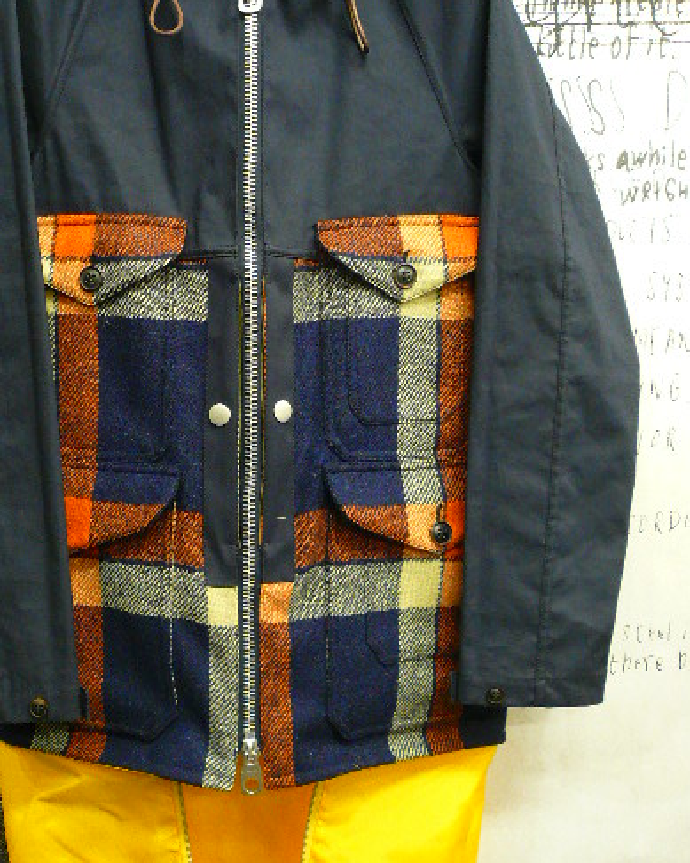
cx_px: 270
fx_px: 919
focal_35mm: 36
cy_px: 444
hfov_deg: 40.9
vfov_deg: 50.3
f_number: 2.8
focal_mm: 4.6
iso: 200
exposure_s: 1/8
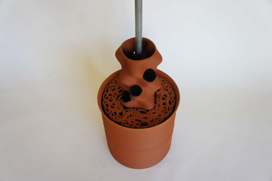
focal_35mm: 33
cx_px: 136
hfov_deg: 57.2
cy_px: 90
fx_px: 249
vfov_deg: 39.9
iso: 200
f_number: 4.5
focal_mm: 22
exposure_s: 1/50
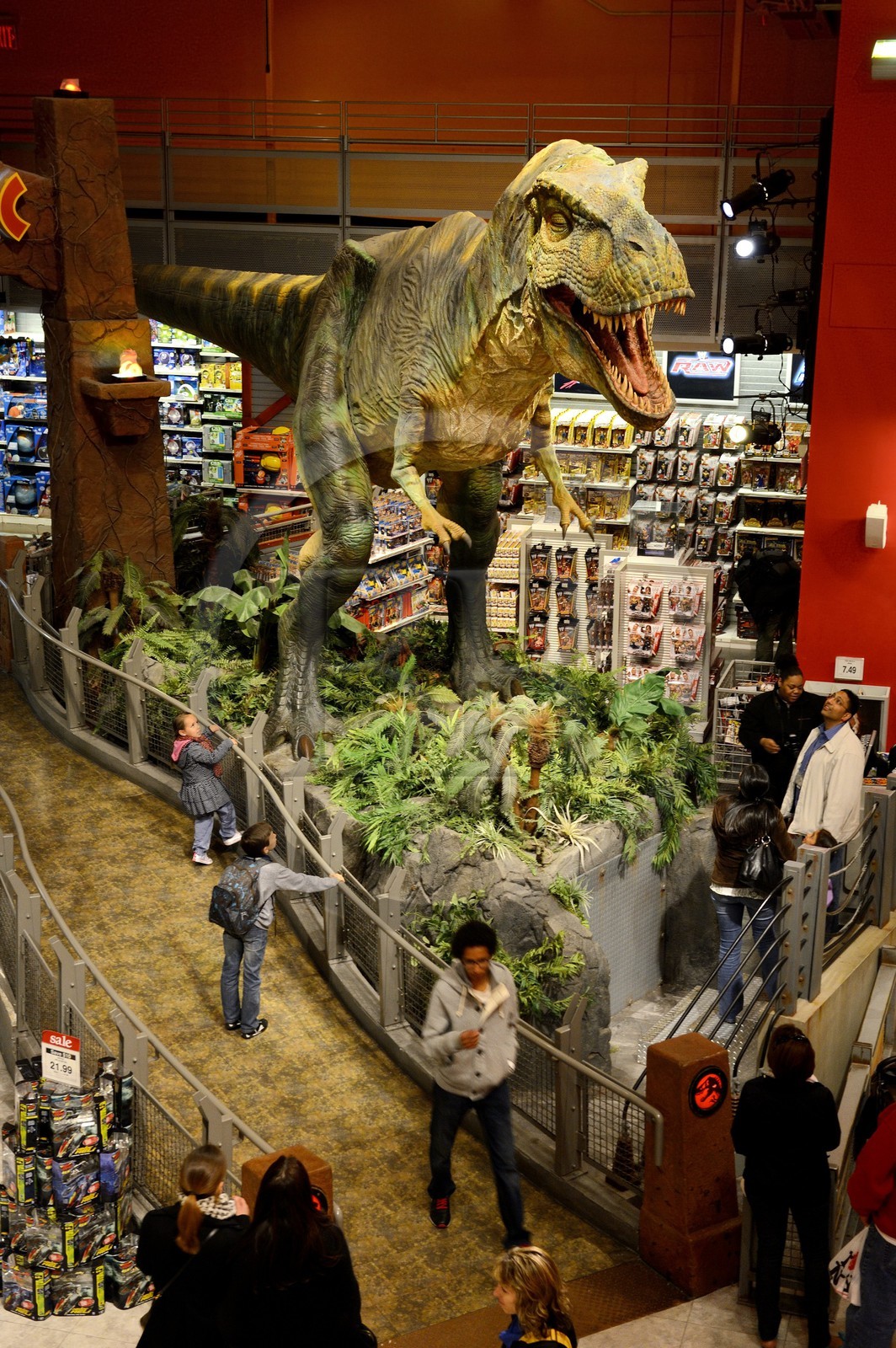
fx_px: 2057
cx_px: 448
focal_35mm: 55
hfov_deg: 24.6
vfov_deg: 36.3
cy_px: 674
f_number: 5
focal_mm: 55
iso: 1600
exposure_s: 1/50
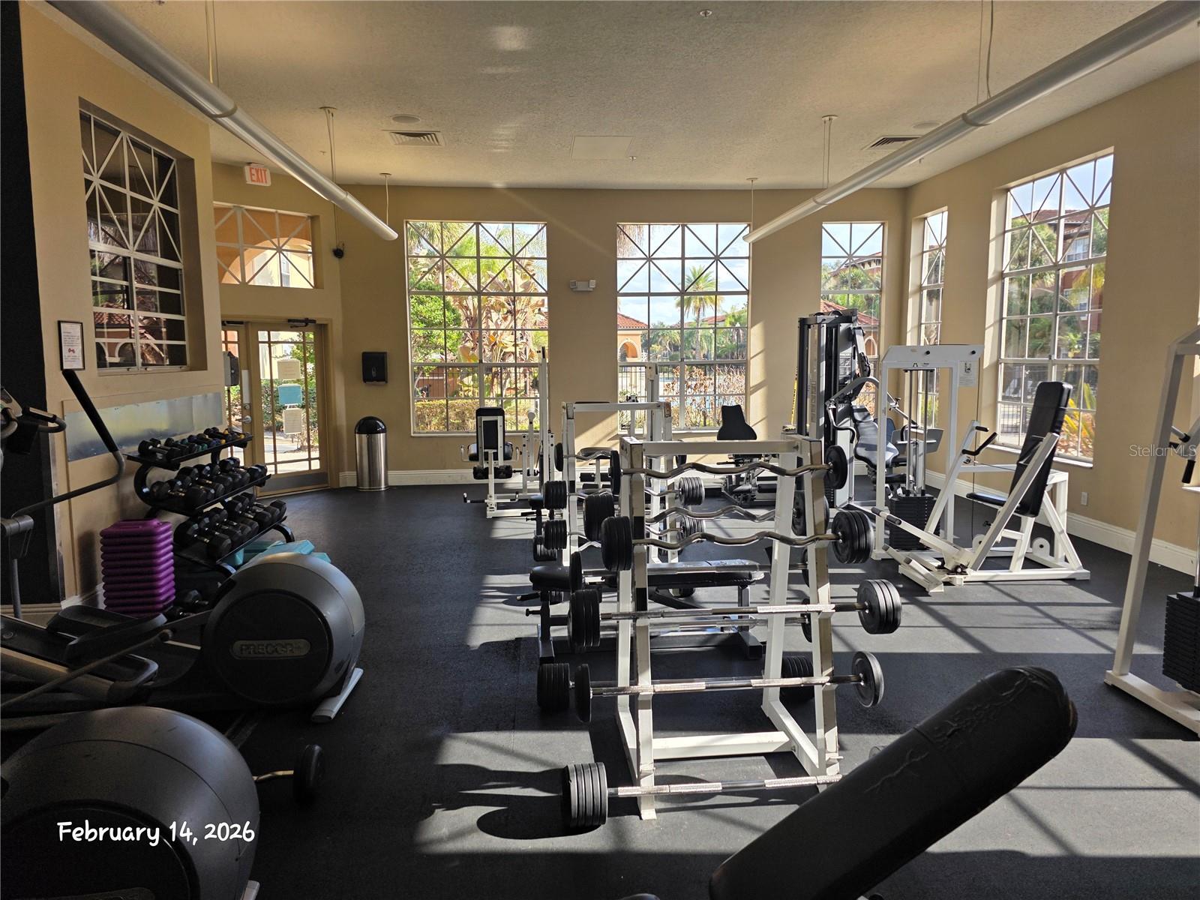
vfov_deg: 58.9
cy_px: 450
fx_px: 797
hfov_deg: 73.9
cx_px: 600
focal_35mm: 23
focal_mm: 6.3
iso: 32
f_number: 1.7
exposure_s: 1/359
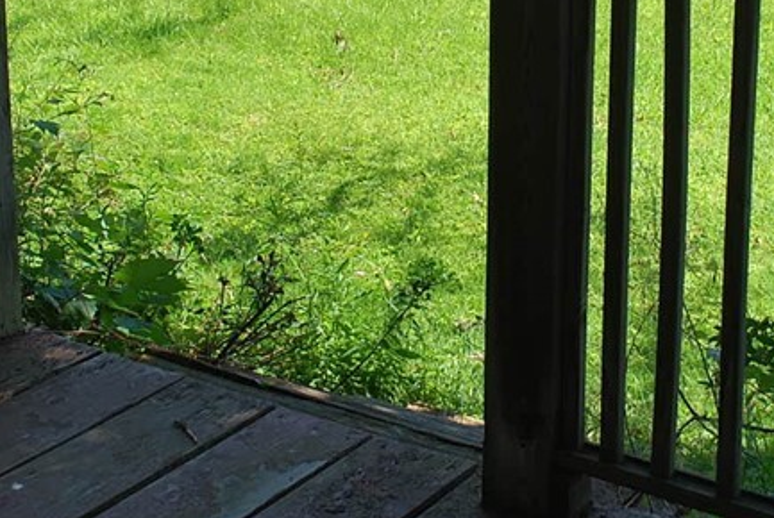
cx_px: 423
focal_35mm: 75
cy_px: 11
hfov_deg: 26.9
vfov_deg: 17.8
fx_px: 1615
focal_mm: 20
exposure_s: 1/160
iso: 100
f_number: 6.3
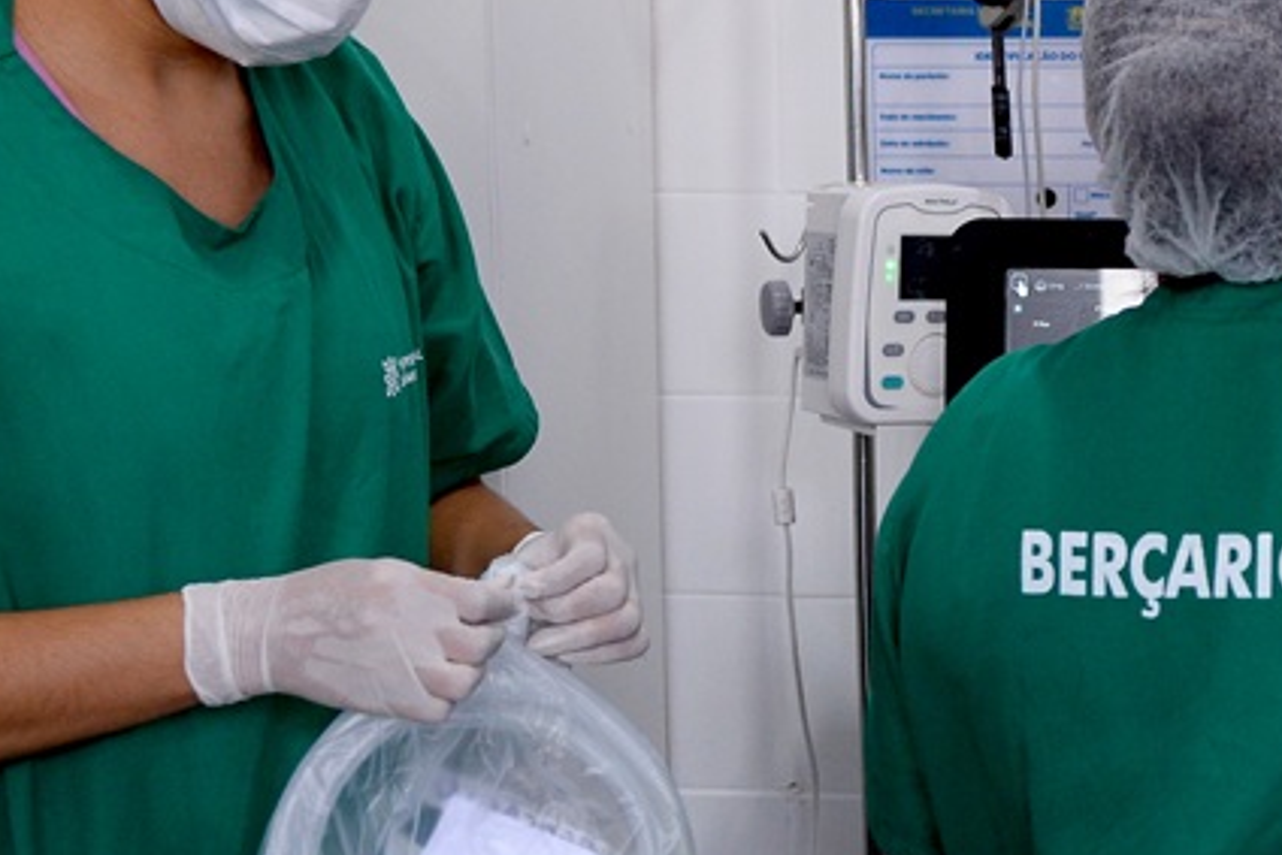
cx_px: 1497
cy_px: 551
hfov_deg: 19.5
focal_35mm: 99
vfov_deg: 13.8
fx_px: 3527
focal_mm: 35
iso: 1600
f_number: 3.5
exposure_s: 1/320
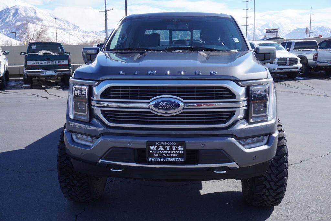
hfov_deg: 47.9
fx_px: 373
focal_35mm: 40
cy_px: 110
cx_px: 166
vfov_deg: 33.1
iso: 100
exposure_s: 1/200
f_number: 8
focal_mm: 27
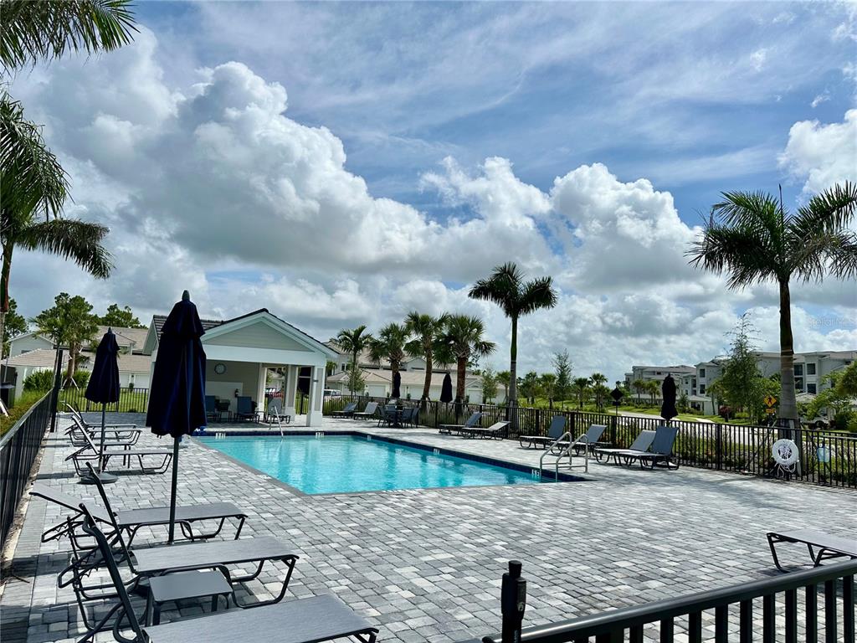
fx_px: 594
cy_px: 322
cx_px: 428
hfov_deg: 71.6
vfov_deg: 56.8
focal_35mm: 24
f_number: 1.78
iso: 80
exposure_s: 1/13699
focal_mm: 6.86
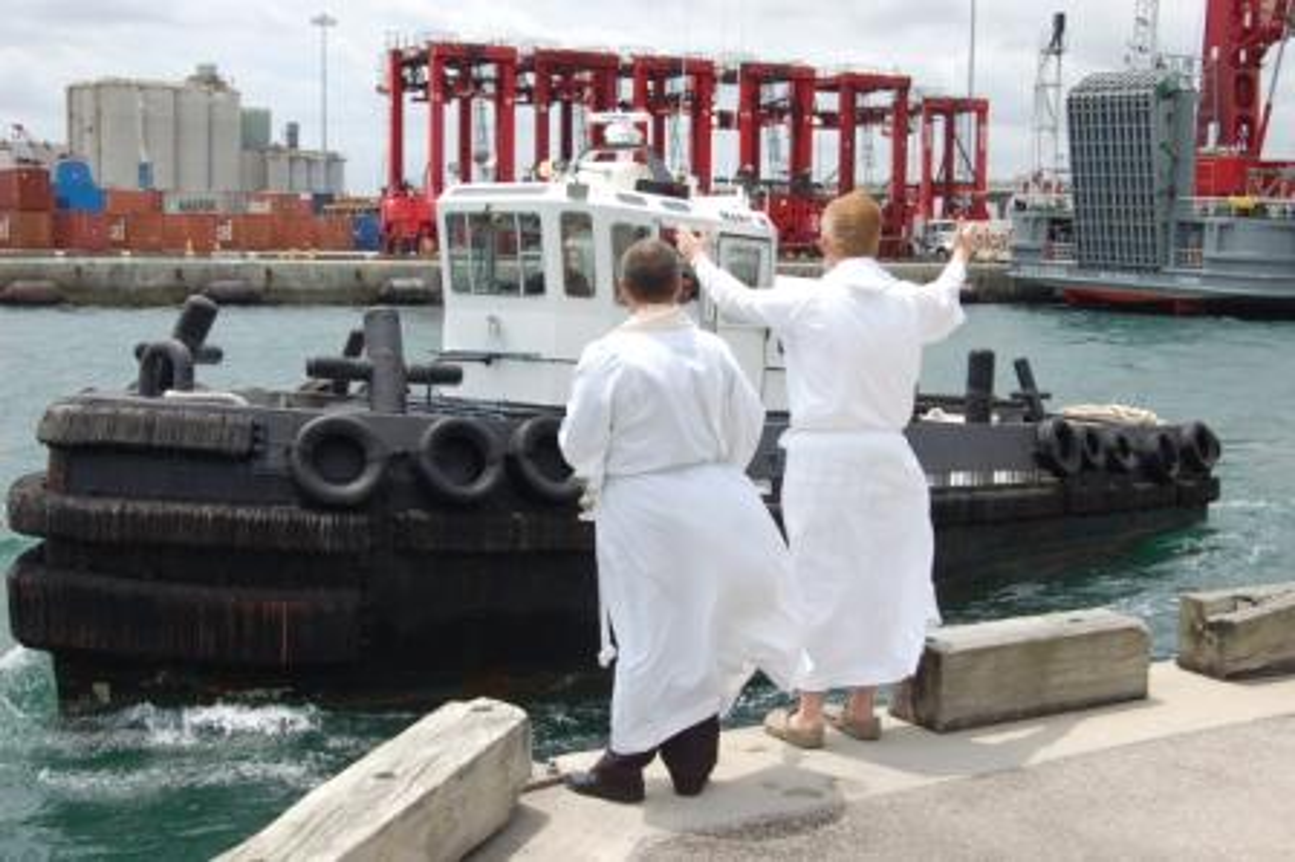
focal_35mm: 48
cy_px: 431
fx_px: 1725
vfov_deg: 28.0
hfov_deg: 41.1
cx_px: 648
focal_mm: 32
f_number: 9
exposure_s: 1/320
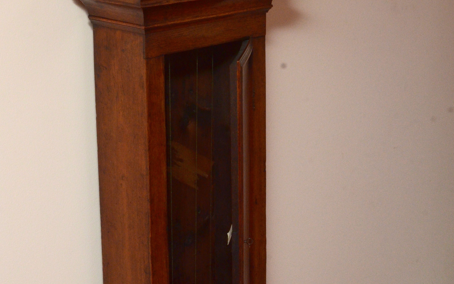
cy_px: 55
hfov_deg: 29.4
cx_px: 212
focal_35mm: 70
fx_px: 866
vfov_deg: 18.4
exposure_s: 1/125
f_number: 18
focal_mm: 28
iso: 800
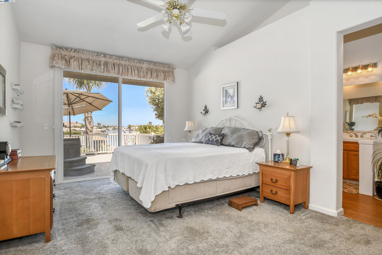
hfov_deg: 100.4
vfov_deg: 77.3
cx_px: 191
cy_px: 128
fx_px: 159
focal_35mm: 15
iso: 500
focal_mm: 10
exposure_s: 1/2500
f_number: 4
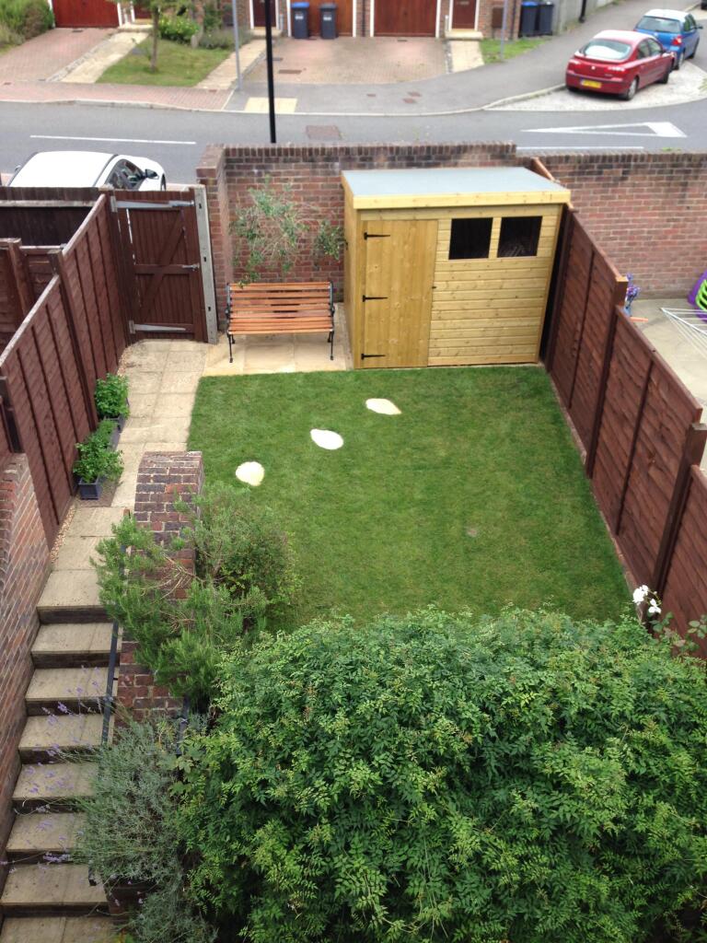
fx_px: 899
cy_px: 472
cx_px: 354
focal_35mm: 33
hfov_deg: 42.9
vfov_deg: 55.4
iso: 50
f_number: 2.4
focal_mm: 4.12
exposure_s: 1/238
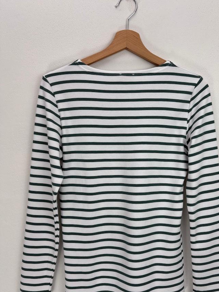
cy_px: 162
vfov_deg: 59.8
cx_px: 125
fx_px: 253
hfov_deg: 46.7
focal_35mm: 30
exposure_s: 1/127
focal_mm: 5.96
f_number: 1.6
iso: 32
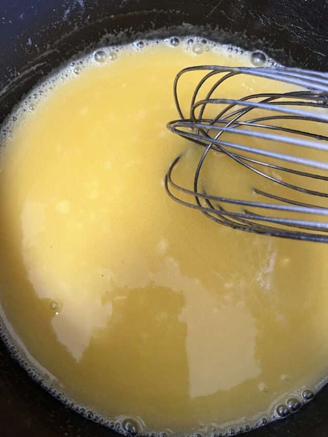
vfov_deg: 67.3
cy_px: 218
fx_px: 328
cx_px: 164
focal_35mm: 26
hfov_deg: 53.1
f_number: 1.6
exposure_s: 1/60
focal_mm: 5.1
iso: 200
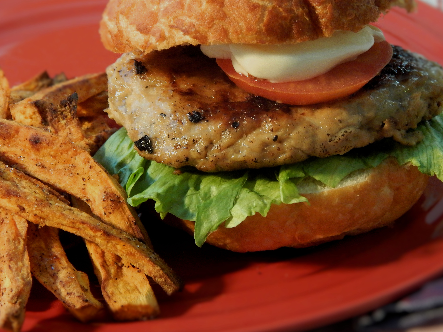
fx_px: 1229
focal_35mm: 96
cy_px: 134
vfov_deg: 15.4
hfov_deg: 20.4
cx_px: 236
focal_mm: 13.5
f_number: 4.2
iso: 400
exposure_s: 1/10
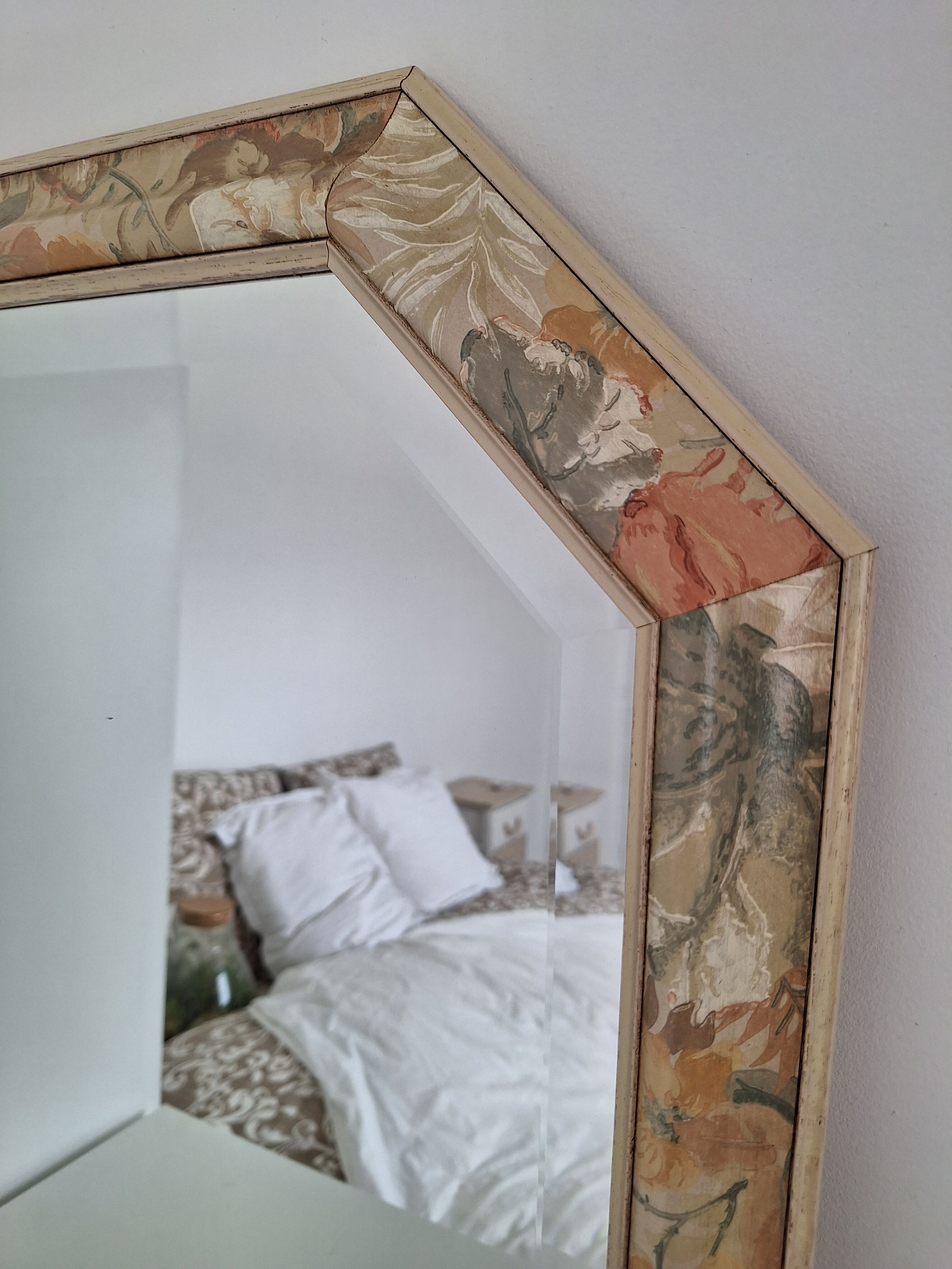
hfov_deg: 58.9
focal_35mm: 23
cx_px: 476
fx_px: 843
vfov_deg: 73.9
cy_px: 634
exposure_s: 1/120
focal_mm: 5.54
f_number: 1.8
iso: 40
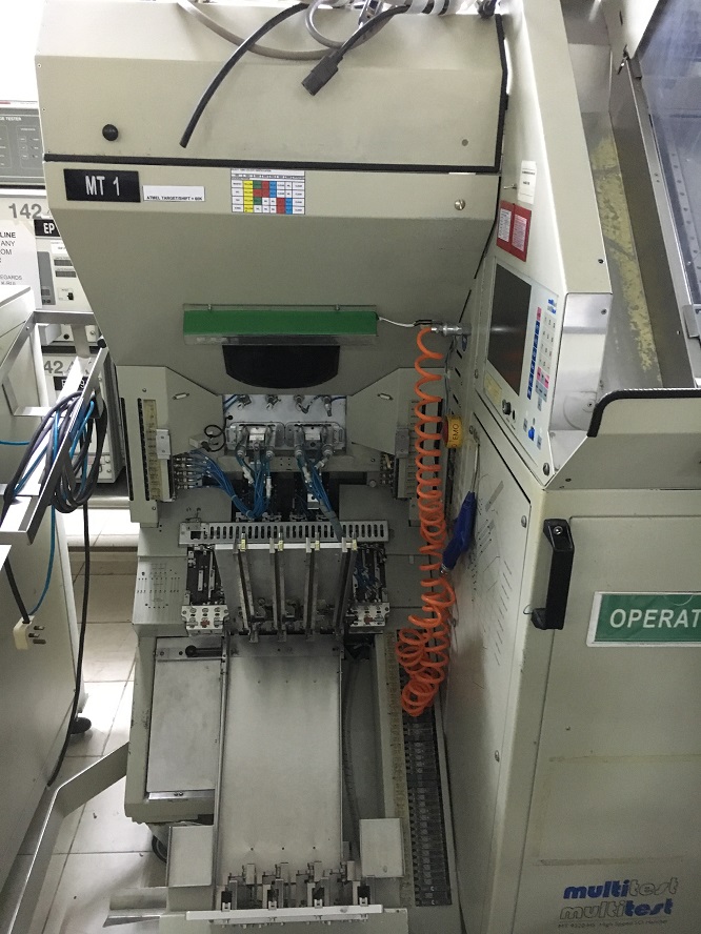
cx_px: 350
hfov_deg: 48.2
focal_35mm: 29
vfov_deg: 61.7
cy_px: 467
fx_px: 783
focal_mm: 4.15
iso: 250
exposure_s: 1/17
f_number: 2.2
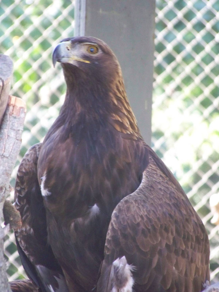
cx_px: 110
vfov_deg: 4.6
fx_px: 3644
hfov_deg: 3.4
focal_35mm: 432
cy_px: 146
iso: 400
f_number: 4.8
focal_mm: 70.2
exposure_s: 1/60
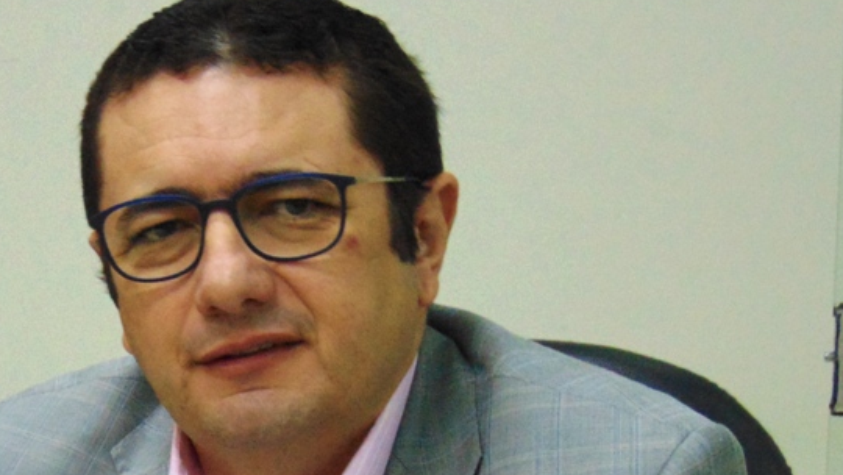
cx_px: 211
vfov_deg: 9.6
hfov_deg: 17.2
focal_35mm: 124
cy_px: 580
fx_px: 2772
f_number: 3.6
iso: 400
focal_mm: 10.8
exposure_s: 1/30
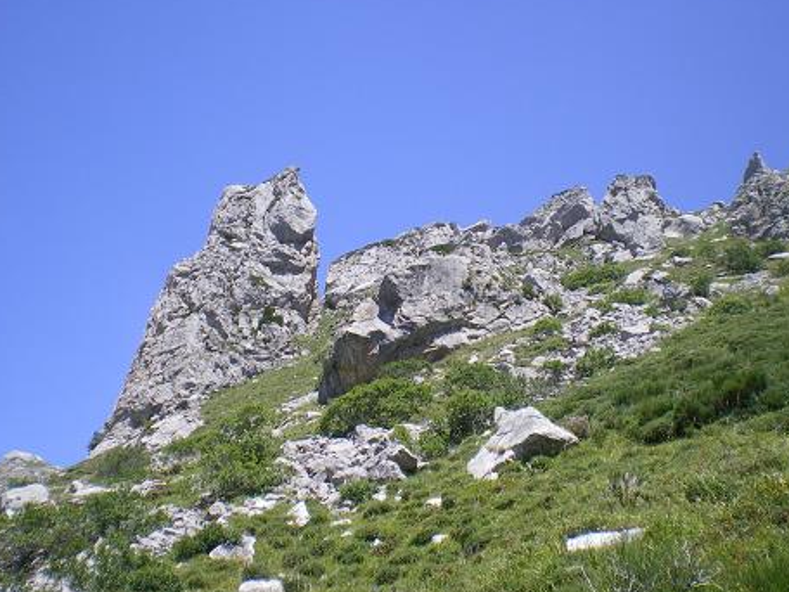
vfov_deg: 32.9
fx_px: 1003
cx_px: 381
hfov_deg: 42.9
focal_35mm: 44
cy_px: 317
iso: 64
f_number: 4.6
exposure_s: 1/200
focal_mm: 6.3
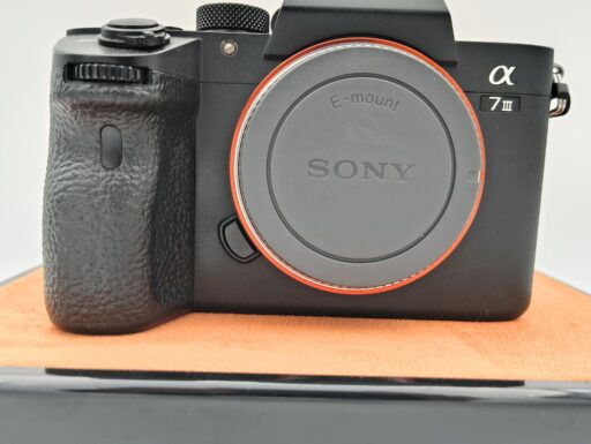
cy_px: 222
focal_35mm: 24
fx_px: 410
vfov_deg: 56.9
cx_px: 296
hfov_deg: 71.5
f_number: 1.8
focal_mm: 5.56
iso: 100
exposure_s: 1/115
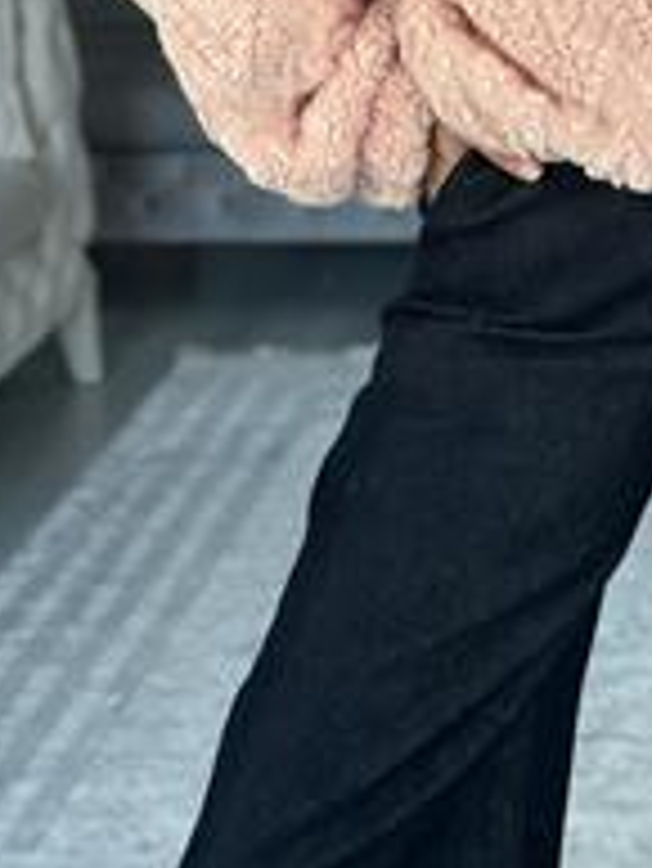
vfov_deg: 15.1
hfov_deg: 11.7
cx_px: 639
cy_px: -184
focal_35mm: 126
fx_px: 3161
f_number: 1.78
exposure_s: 1/60
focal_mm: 6.86
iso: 160
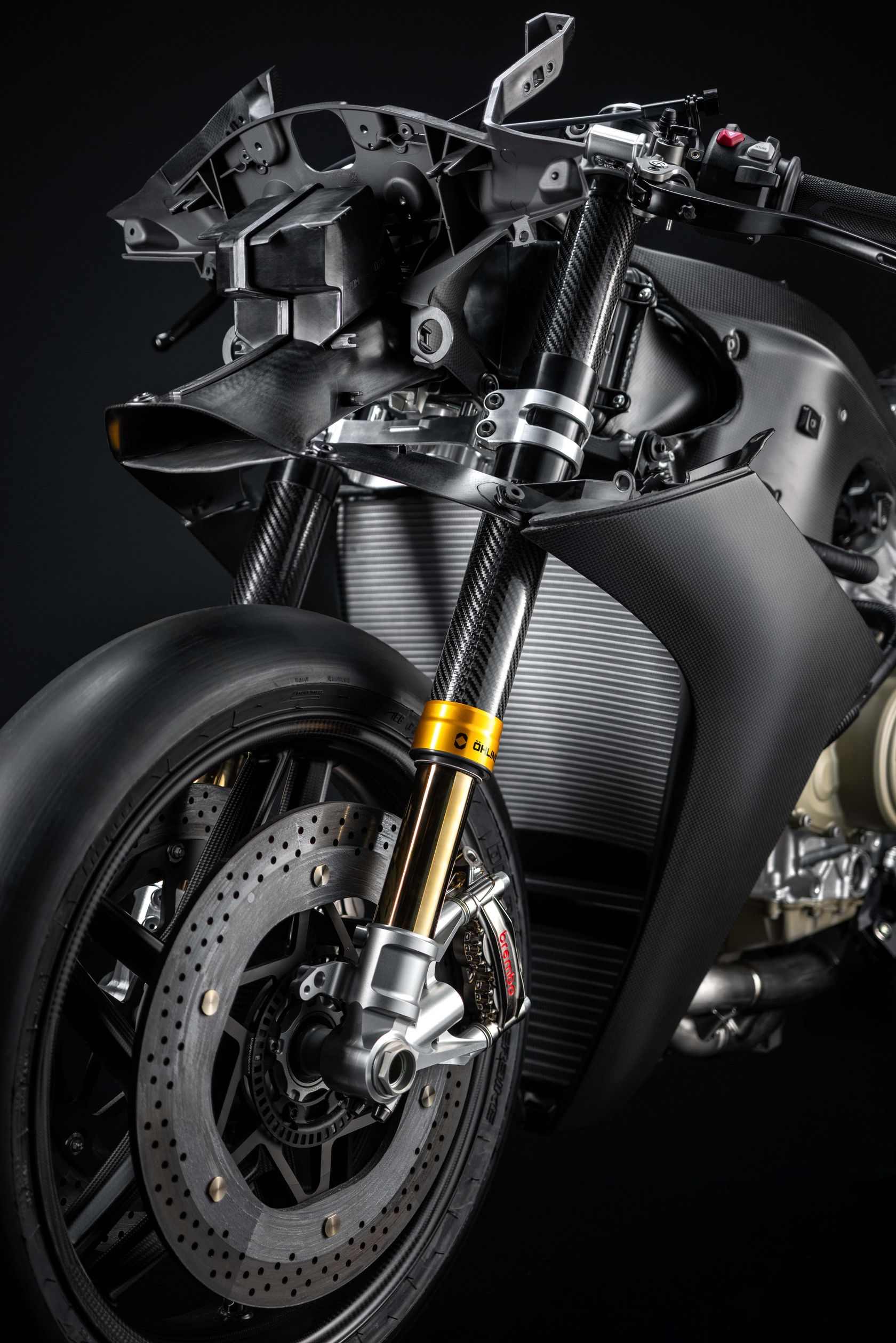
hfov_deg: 27.0
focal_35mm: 50
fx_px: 1867
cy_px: 672
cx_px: 448
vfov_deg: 39.6
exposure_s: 1/160
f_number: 3
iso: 100
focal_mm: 50
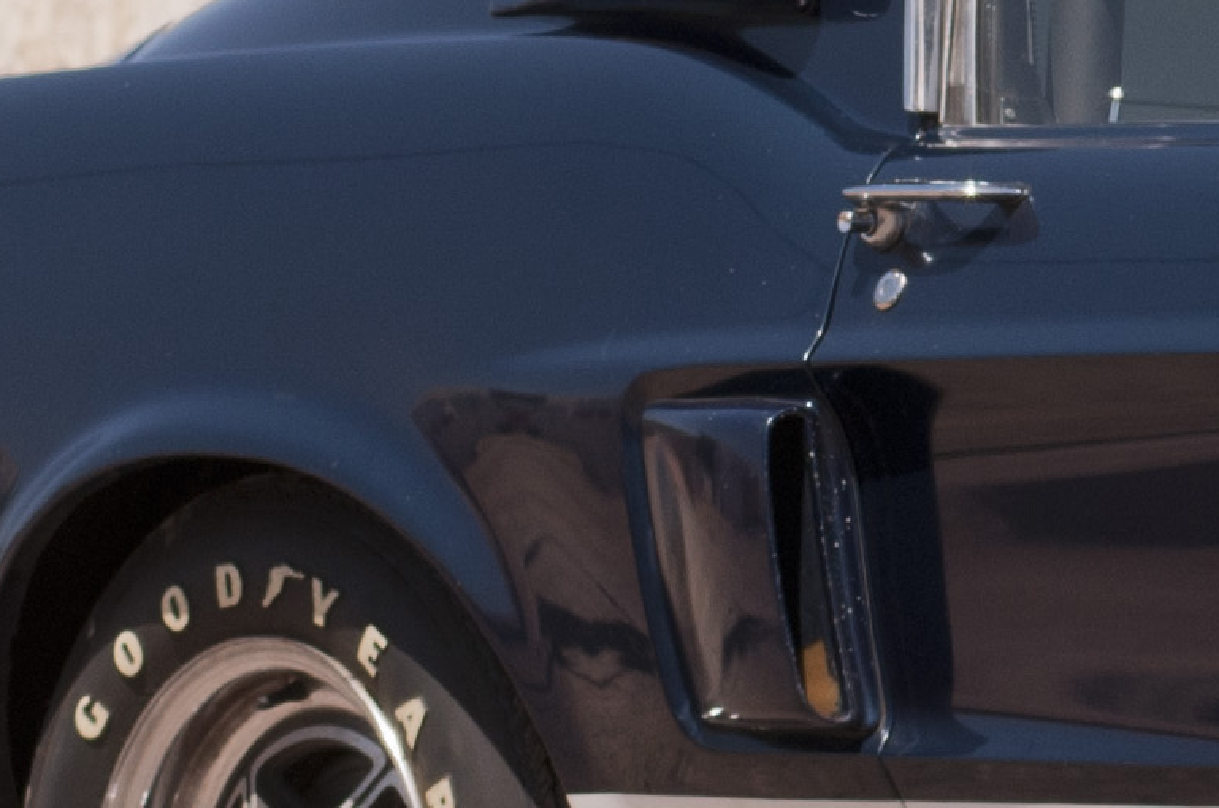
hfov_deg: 2.3
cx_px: 2419
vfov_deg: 1.6
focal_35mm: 879
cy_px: 225
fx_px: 29707
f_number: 5.6
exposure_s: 1/640
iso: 200
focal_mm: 105
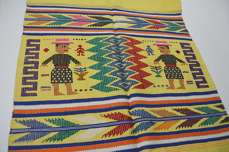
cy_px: 76
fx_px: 172
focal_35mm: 27
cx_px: 114
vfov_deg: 47.9
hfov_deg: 67.4
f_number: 4
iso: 400
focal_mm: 18
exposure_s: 1/60
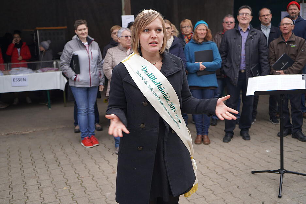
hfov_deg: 46.4
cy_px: 102
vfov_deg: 31.9
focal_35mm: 42
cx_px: 153
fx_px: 357
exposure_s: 1/160
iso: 125
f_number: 4.5
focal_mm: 42
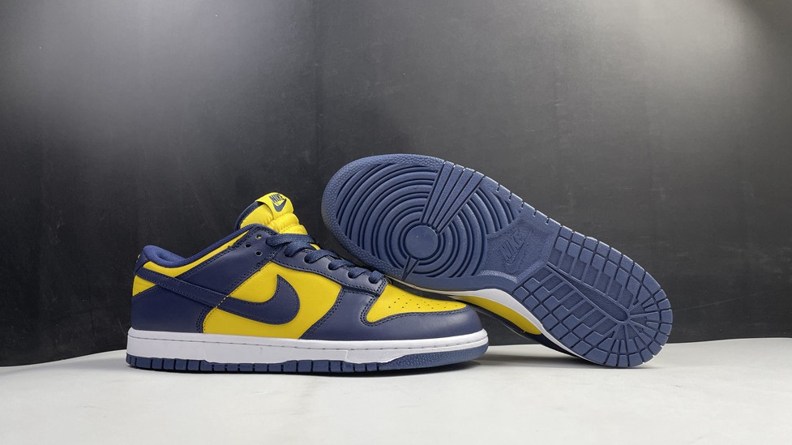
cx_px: 387
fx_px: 609
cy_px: 269
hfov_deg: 66.1
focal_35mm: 29
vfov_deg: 40.0
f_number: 1.6
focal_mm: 4.2
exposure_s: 1/100
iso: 64
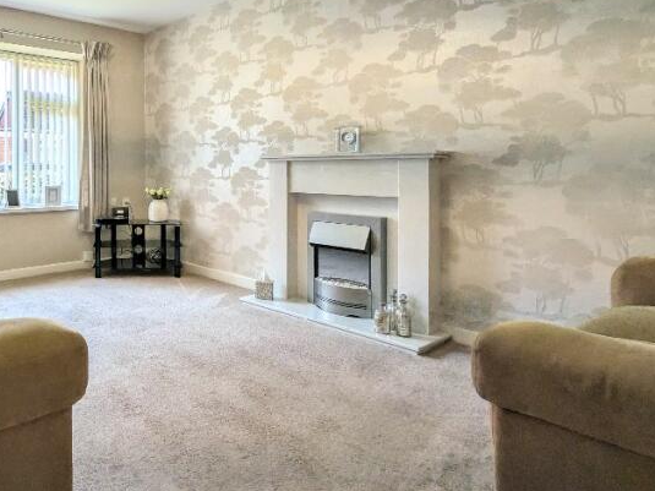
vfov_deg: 57.5
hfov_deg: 68.3
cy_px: 162
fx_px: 435
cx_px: 151
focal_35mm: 23
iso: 56
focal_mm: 2.02
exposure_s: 1/162
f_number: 1.7
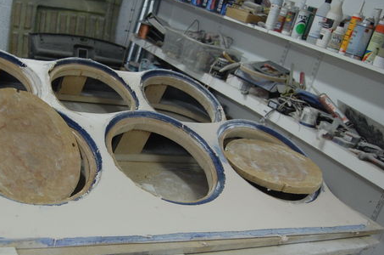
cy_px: 156
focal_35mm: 49
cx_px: 115
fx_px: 518
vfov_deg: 27.5
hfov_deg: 39.9
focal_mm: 23
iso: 800
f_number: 3.8
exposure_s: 1/25
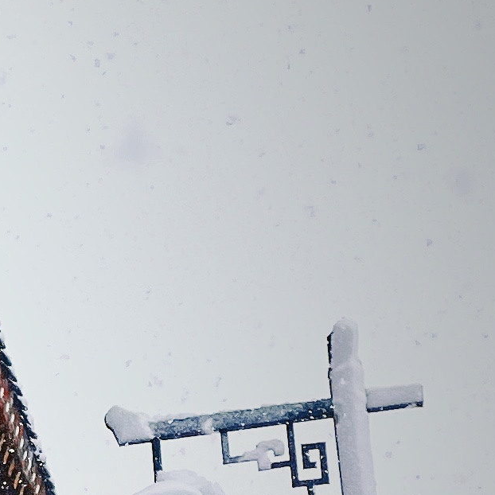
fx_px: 2411
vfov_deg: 11.1
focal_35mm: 149
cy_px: 843
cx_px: -507
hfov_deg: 10.7
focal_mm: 5.1
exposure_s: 1/1140
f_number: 1.6
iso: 50
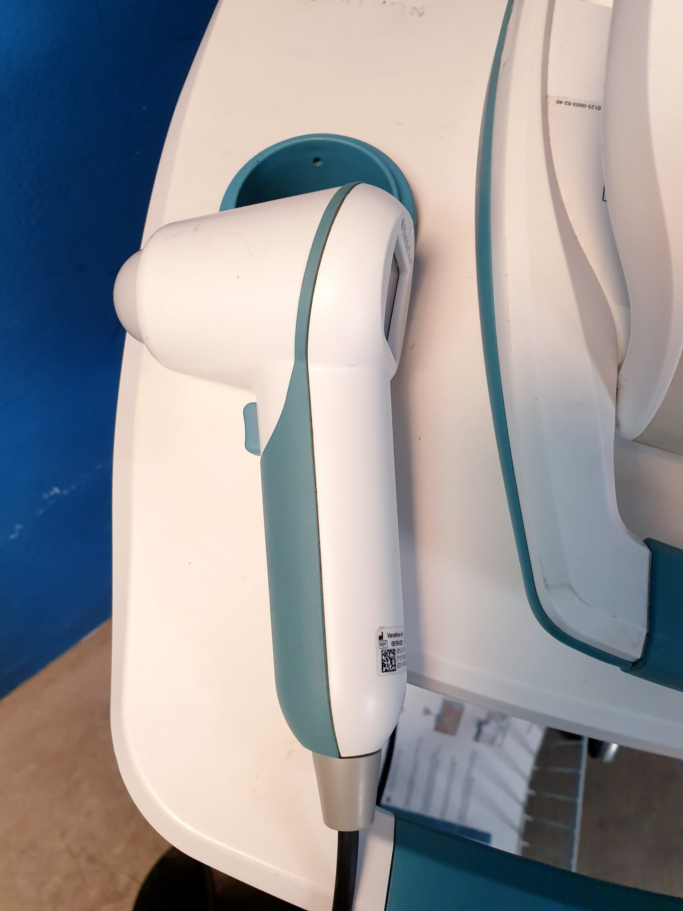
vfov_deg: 67.3
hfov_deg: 53.1
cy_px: 456
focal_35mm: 26
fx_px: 684
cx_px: 342
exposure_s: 1/50
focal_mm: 4.3
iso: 200
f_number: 2.4
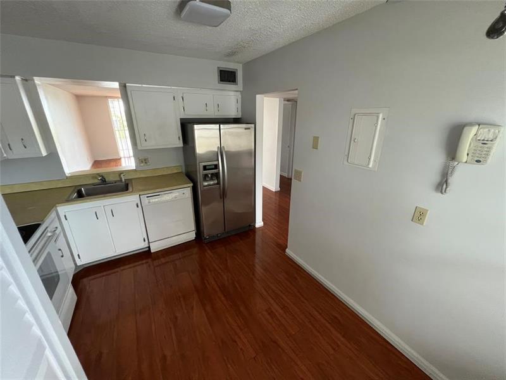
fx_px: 190
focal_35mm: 13
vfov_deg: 89.9
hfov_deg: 106.2
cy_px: 190
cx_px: 253
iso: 250
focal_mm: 1.57
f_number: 1.8
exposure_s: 1/60
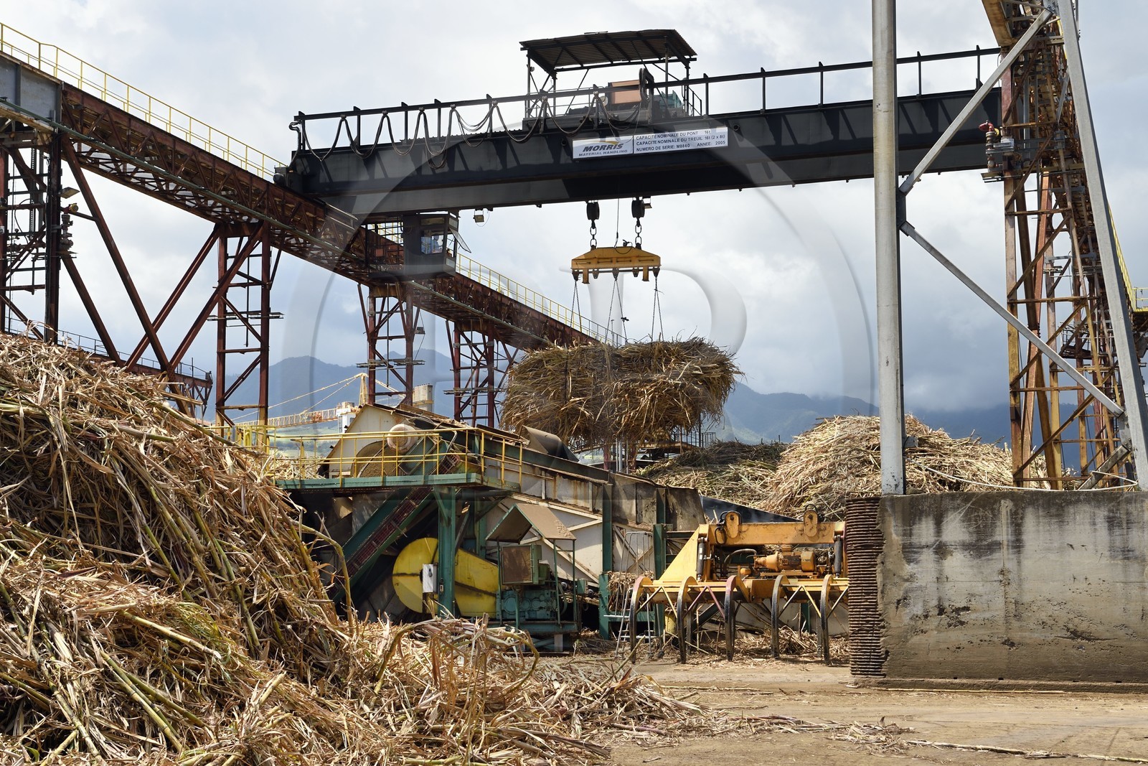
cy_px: 383
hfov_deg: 33.4
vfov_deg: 22.6
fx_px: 1913
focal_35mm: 60
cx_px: 574
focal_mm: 60
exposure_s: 1/250
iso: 200
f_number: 13
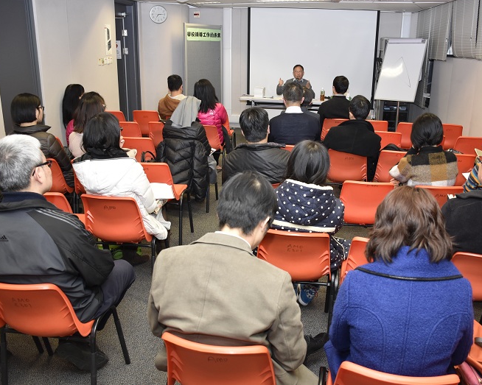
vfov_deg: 47.1
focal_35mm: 31
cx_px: 272
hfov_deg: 57.0
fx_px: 442
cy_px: 190
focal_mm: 18
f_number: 4
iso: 800
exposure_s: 1/60
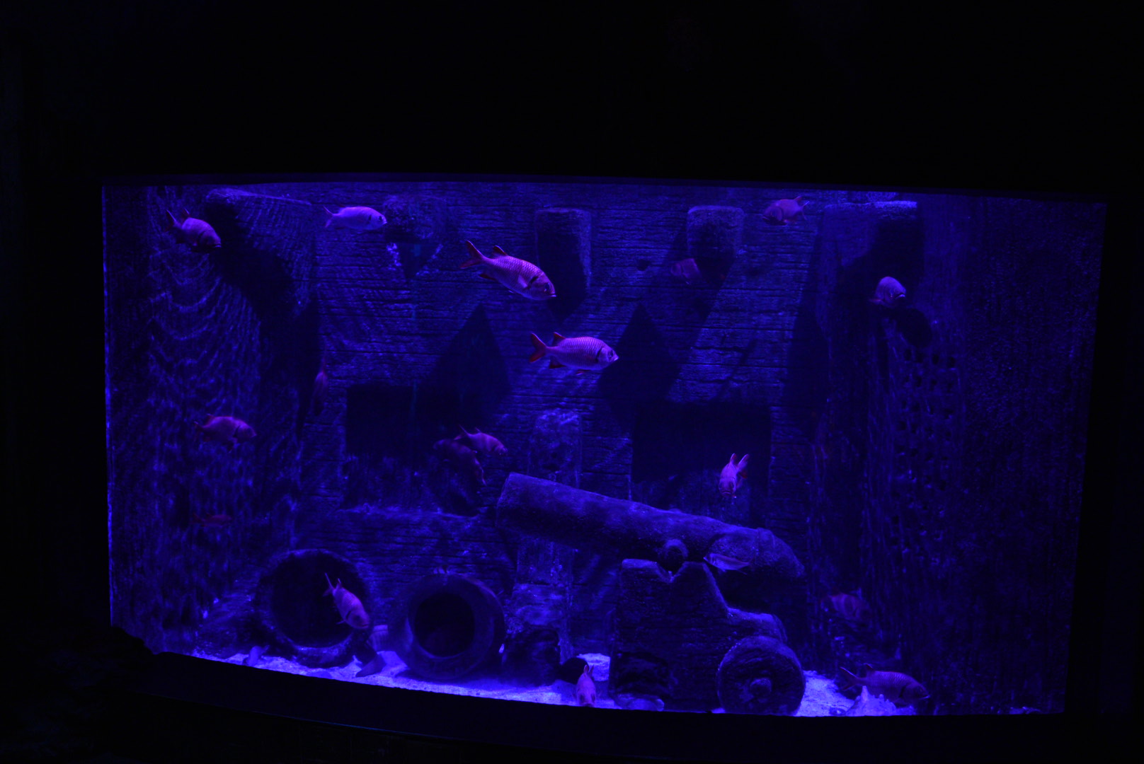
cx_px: 572
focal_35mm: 31
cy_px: 382
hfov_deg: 60.2
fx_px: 986
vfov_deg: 42.4
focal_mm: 31
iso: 5000
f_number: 2.8
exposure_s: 1/400
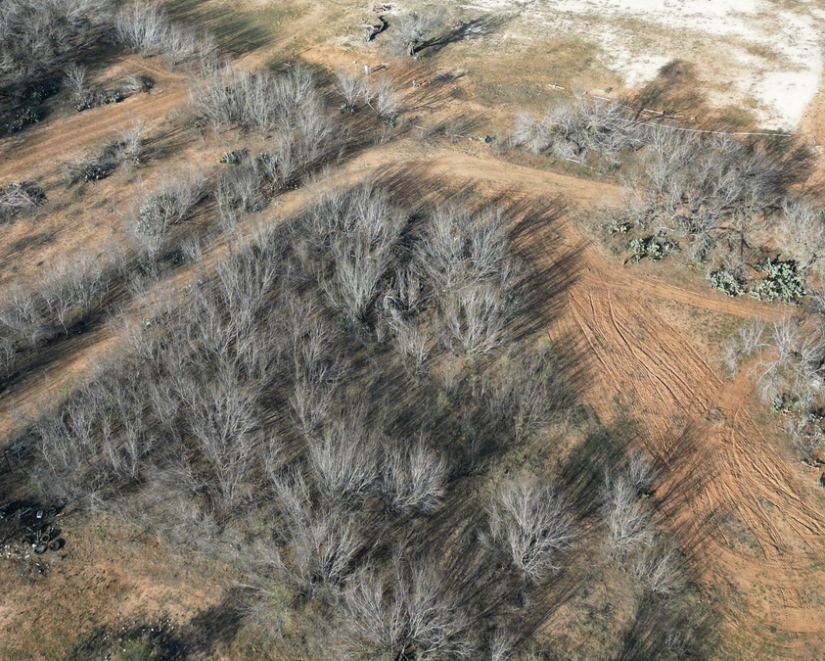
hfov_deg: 45.8
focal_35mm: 40
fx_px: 977
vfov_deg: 36.3
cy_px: 153
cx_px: 412
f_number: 1.7
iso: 120
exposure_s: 1/1500
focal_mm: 6.72
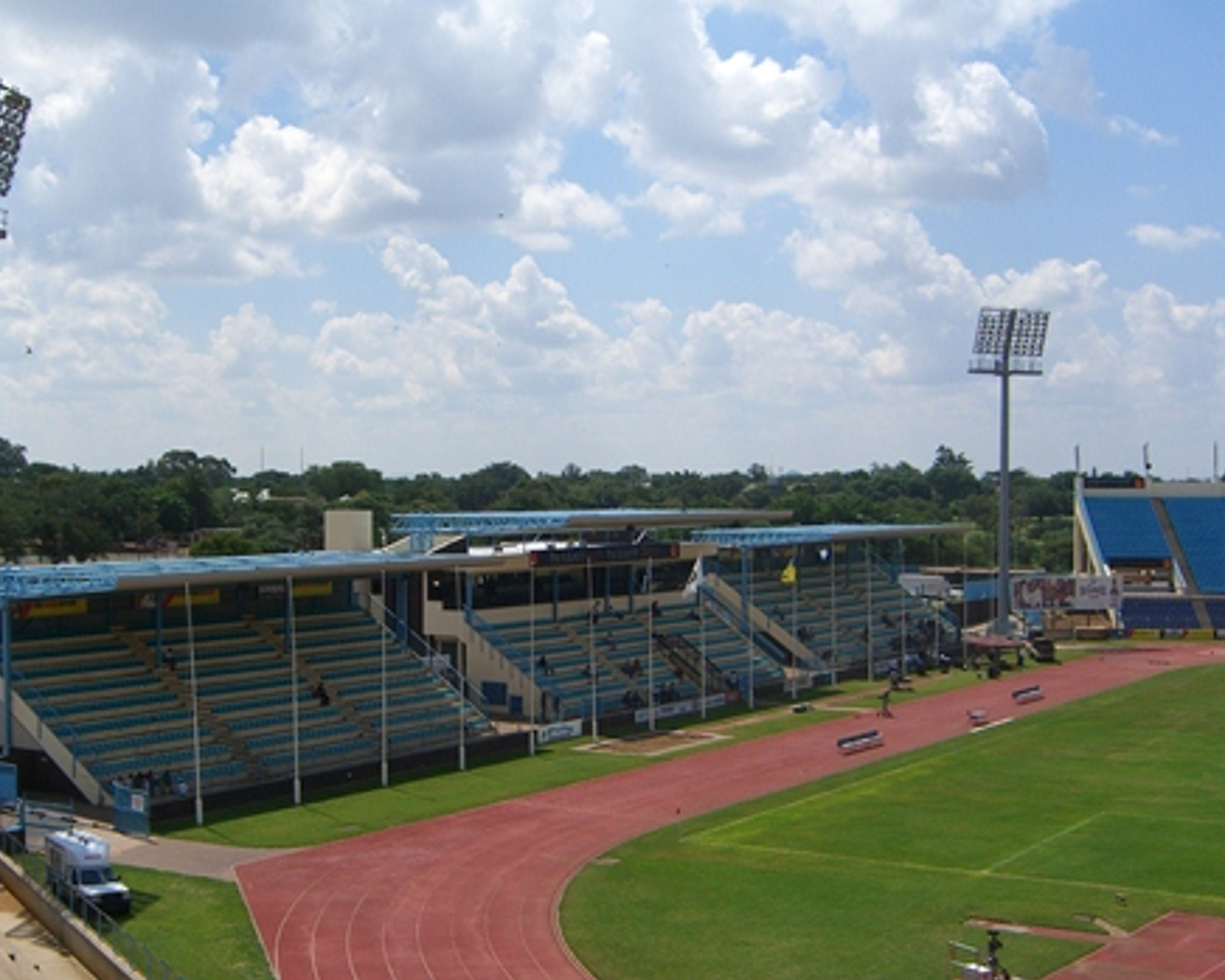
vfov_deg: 29.6
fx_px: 1849
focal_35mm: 51
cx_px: 500
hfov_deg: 36.5
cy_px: 576
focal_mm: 7.9
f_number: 8
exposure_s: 1/320
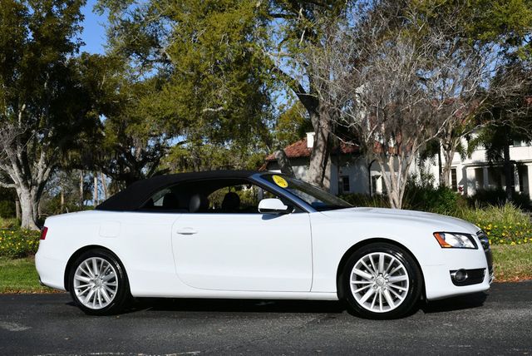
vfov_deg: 28.1
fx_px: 710
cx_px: 266
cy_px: 178
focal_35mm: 48
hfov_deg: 41.1
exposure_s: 1/320
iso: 100
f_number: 9
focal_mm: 24
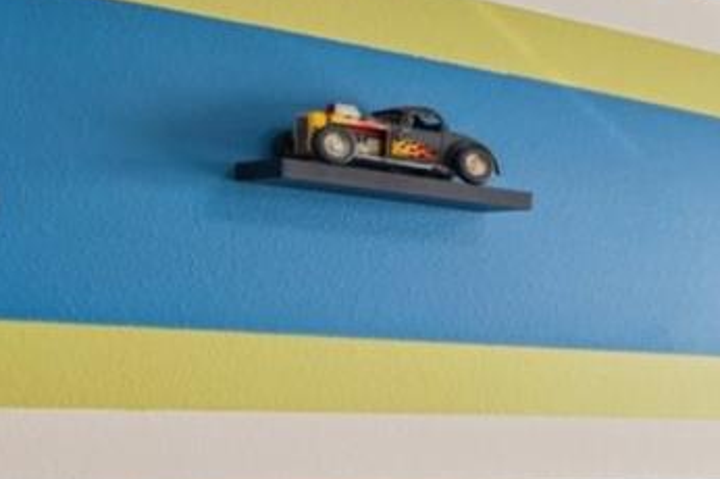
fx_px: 1479
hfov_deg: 17.7
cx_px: 1490
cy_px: 481
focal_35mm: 74
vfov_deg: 17.9
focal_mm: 16
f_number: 8
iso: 400
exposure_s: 1/100
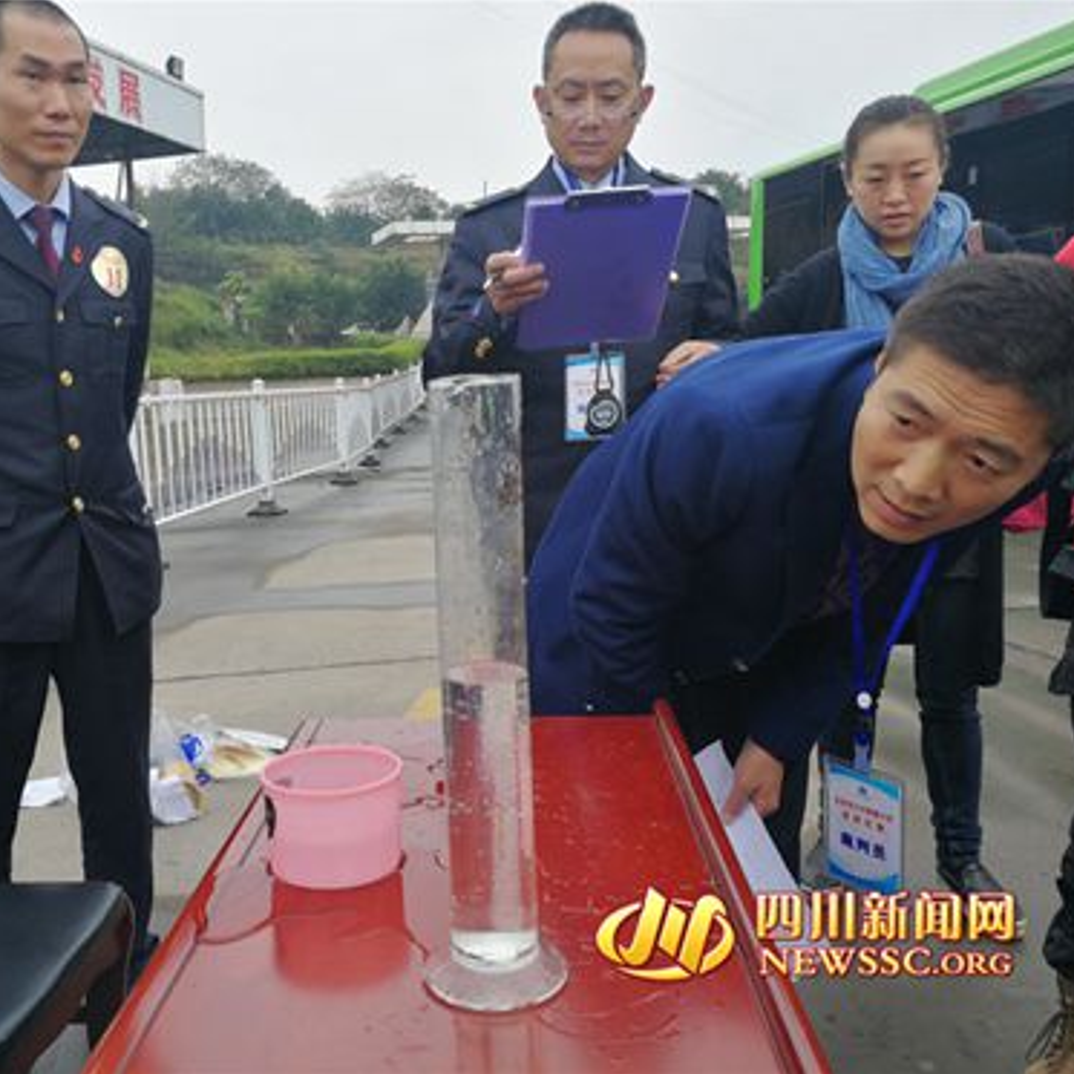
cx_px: 386
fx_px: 1123
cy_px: 537
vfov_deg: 51.1
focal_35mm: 32
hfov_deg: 50.5
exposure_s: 1/217
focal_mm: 3.95
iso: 50
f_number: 2.2
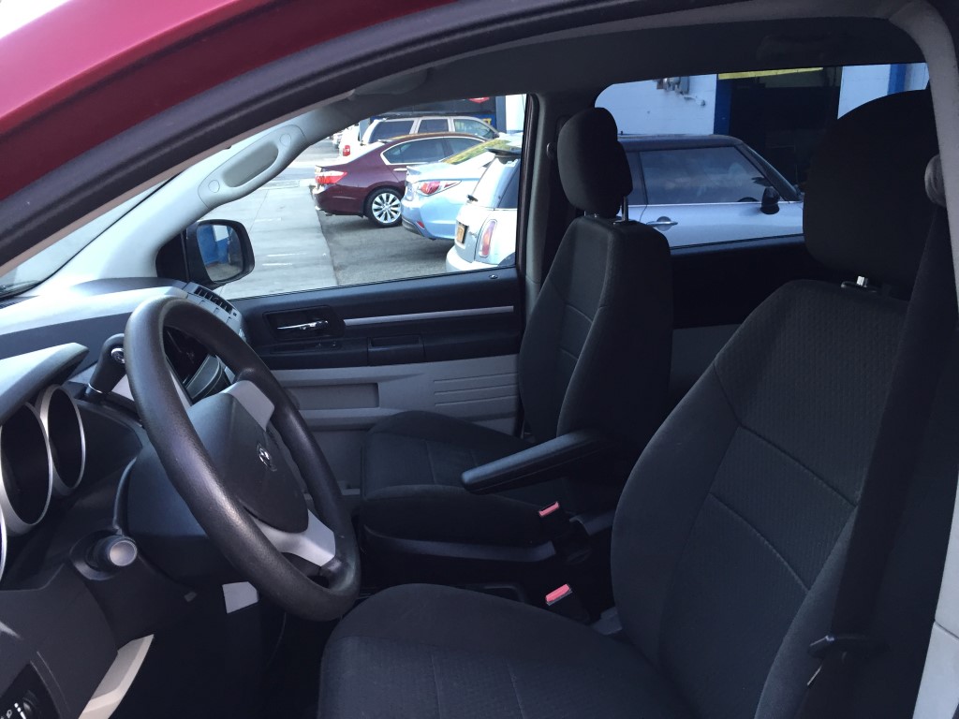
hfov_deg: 61.7
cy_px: 360
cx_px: 480
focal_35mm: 29
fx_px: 803
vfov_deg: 48.2
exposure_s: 1/30
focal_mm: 4.15
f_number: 2.2
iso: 40
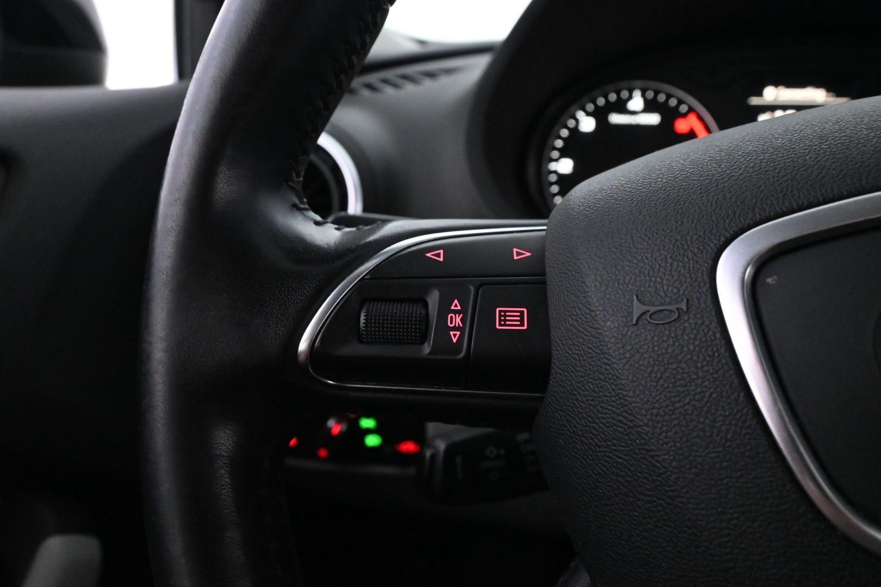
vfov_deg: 43.6
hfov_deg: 61.9
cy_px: 294
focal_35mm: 30
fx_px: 734
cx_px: 440
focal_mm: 20
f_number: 7.1
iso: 7200
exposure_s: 1/30
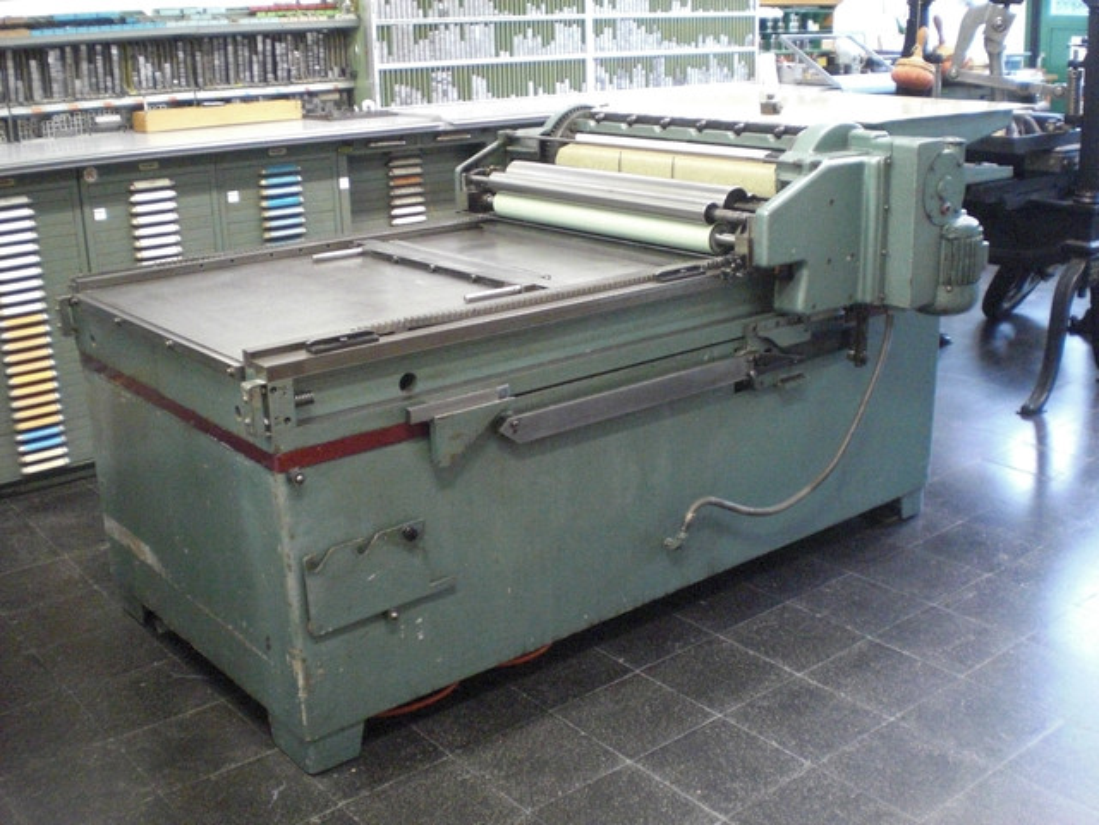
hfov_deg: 49.0
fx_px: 1206
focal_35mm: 38
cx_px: 550
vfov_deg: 37.7
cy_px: 412
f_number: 3.1
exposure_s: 1/40
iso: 800
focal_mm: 6.3
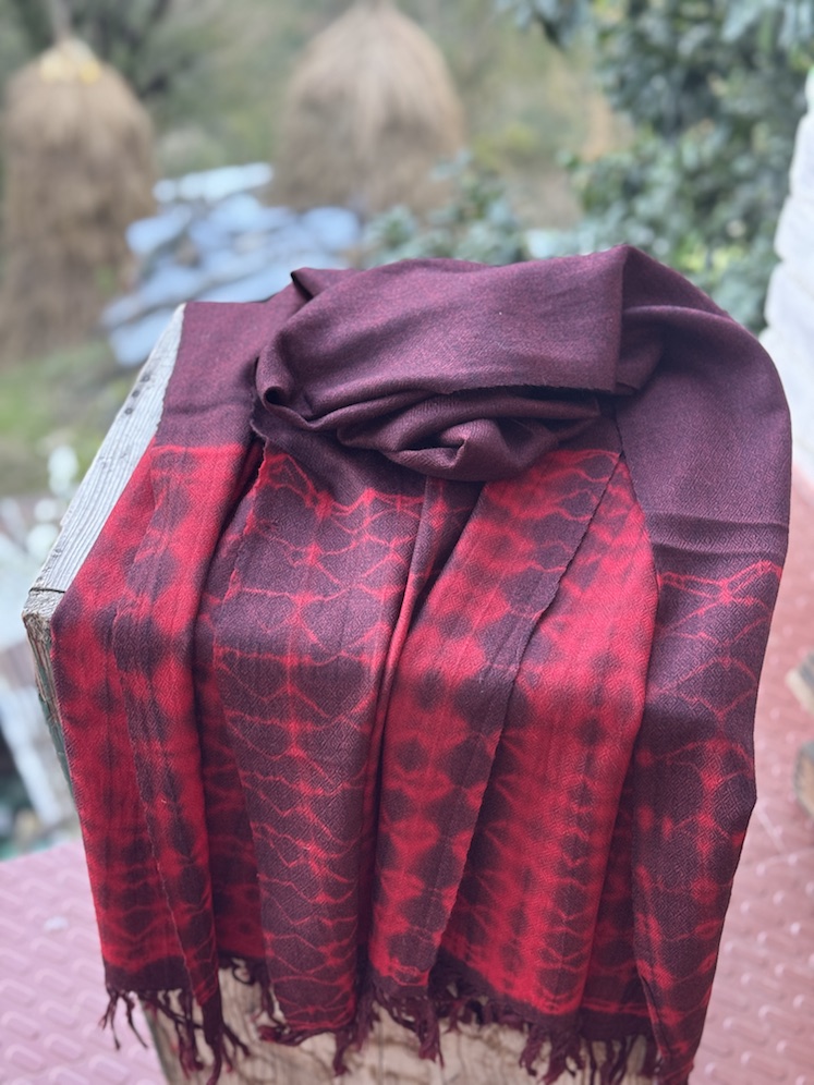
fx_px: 1505
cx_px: 407
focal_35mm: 48
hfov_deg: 30.3
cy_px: 542
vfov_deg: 39.7
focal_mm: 6.76
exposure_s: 1/60
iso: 125
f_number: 1.78
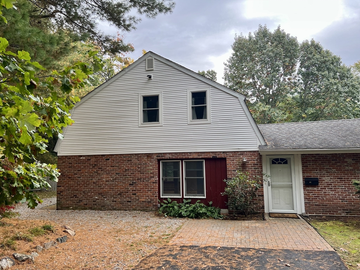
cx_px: 180
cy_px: 135
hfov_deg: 67.3
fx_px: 270
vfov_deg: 53.1
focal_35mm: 26
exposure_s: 1/421
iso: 50
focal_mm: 5.7
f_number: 1.5
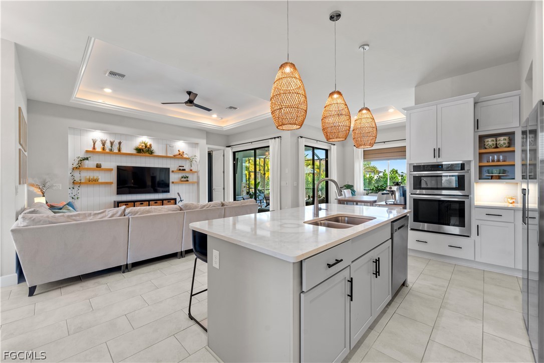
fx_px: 212
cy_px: 182
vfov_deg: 81.2
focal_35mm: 14
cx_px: 272
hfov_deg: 104.3
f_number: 8
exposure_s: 1/2.5
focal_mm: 14
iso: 250
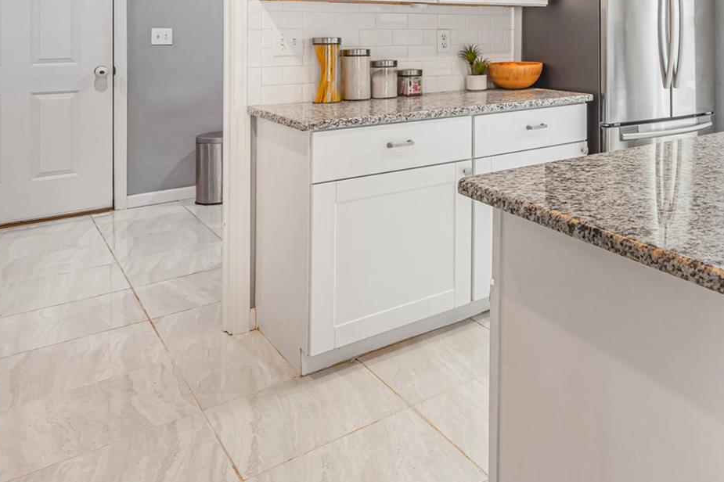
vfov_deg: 38.6
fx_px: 623
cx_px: 640
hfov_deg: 53.4
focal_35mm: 31
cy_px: 26
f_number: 11
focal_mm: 14
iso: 250
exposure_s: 1/2.5
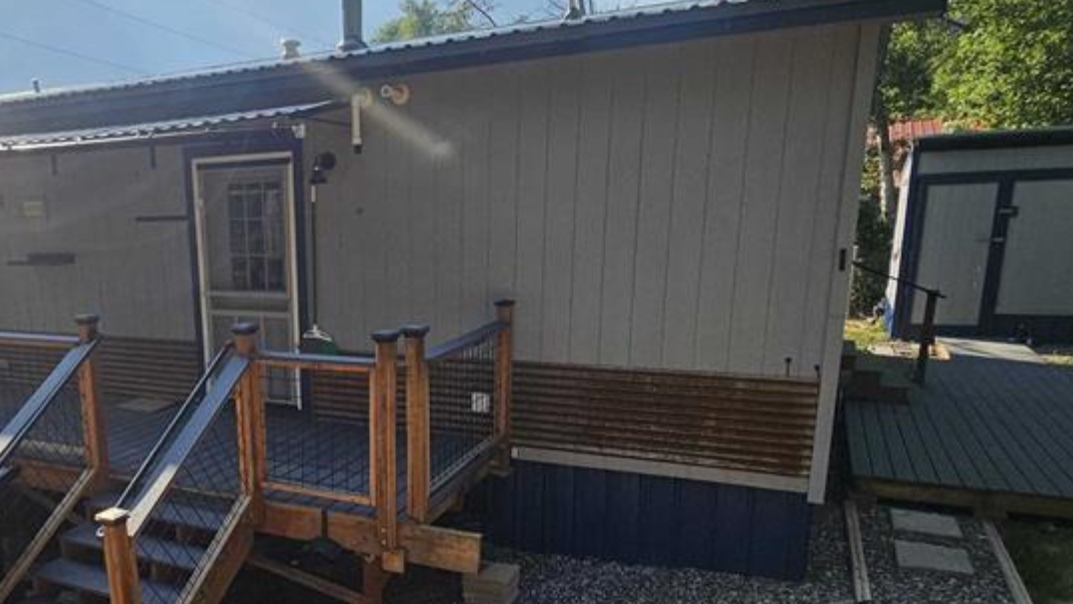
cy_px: 426
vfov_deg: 42.0
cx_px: 334
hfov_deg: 67.4
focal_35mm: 27
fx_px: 768
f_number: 2.2
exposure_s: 1/1484
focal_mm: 2.2
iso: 50
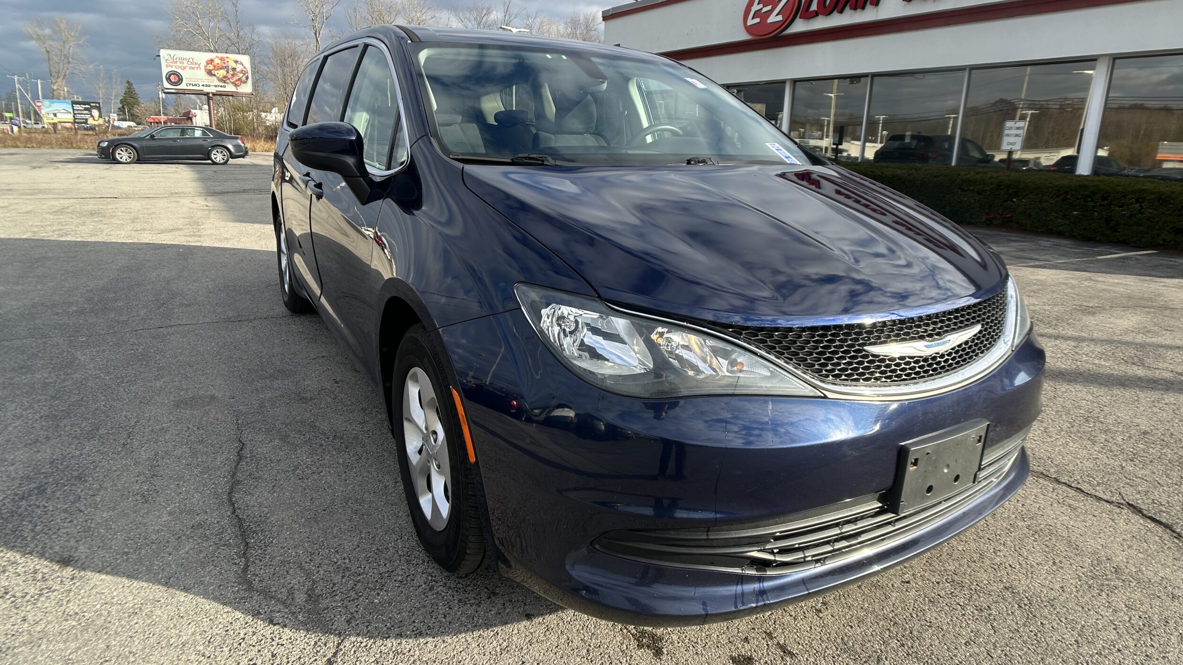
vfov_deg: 40.1
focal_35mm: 29
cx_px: 594
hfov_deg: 66.1
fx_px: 910
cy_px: 297
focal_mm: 5.7
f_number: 1.5
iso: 50
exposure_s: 1/1431
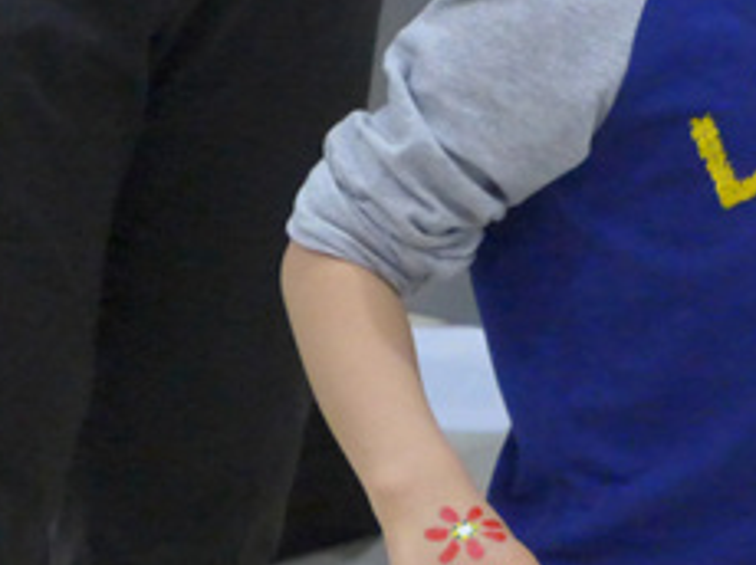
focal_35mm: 209
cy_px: 13
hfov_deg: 9.4
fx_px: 4560
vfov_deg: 7.1
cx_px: 740
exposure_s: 1/400
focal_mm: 14.7
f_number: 2.2
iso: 1250
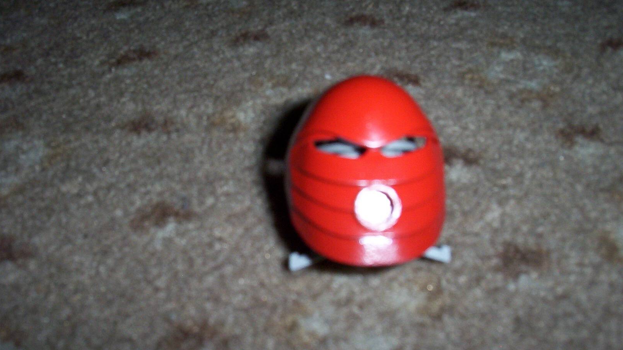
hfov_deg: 47.4
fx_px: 710
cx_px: 312
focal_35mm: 43
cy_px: 231
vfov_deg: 27.6
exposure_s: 1/30
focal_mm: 6
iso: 140
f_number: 4.5
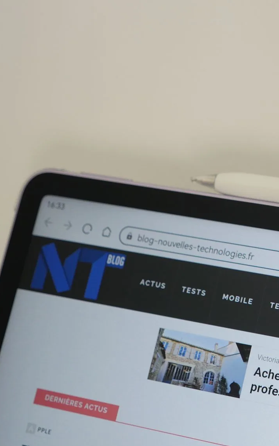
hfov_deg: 12.8
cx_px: 373
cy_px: 211
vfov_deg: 21.0
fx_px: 1204
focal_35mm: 99
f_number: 2.8
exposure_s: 1/125
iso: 400
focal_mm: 26
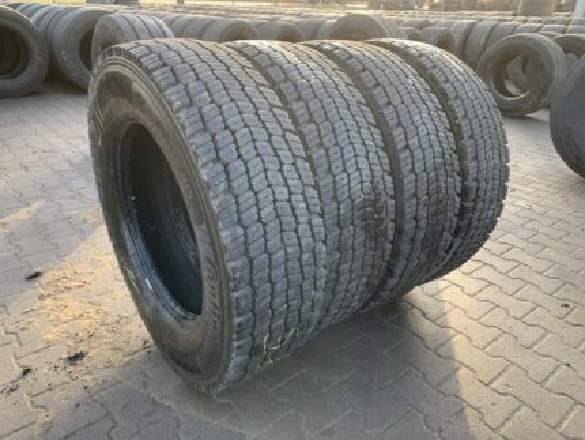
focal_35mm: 26
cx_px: 292
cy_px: 220
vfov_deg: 53.1
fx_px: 440
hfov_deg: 67.3
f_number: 1.8
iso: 40
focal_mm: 4.25
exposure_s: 1/122
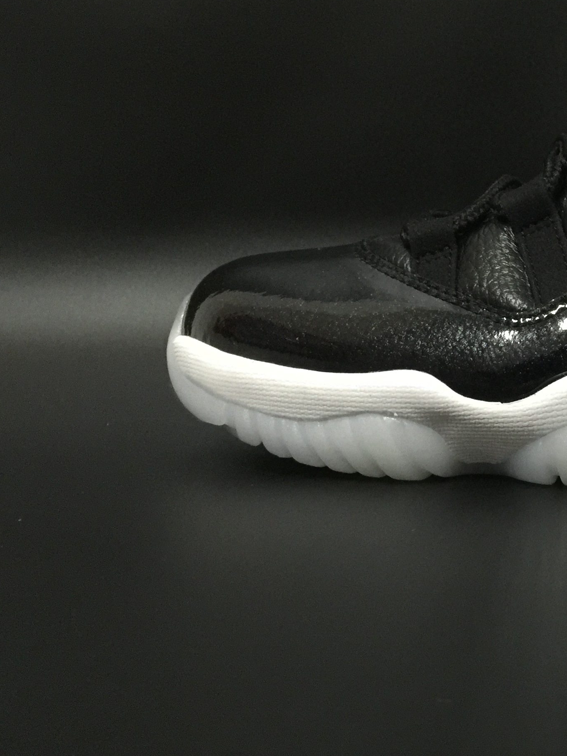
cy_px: 257
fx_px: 1136
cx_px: 676
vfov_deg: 36.5
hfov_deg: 25.3
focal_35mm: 52
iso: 160
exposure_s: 1/4
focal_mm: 4.15
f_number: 2.2
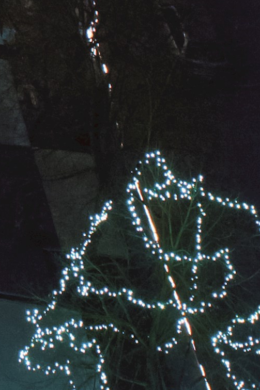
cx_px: -428
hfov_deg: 7.5
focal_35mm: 168
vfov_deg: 11.6
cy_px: -242
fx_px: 1822
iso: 1600
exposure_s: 1/5
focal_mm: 31
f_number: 7.1
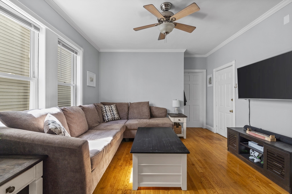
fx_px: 134
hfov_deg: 95.0
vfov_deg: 72.1
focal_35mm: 16
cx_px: 146
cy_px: 97
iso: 320
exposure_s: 1/6
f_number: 7.1
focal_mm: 16.5
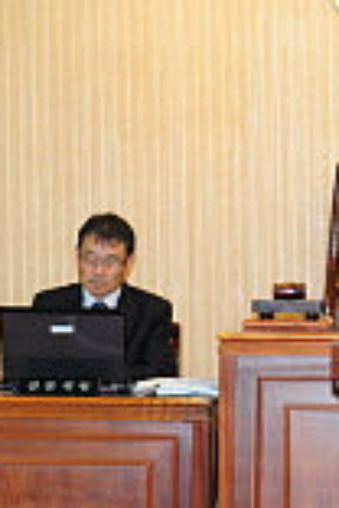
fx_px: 2443
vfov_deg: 11.9
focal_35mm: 173
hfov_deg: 7.8
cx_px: 427
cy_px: 274
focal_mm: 36
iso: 800
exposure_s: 1/80
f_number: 3.2
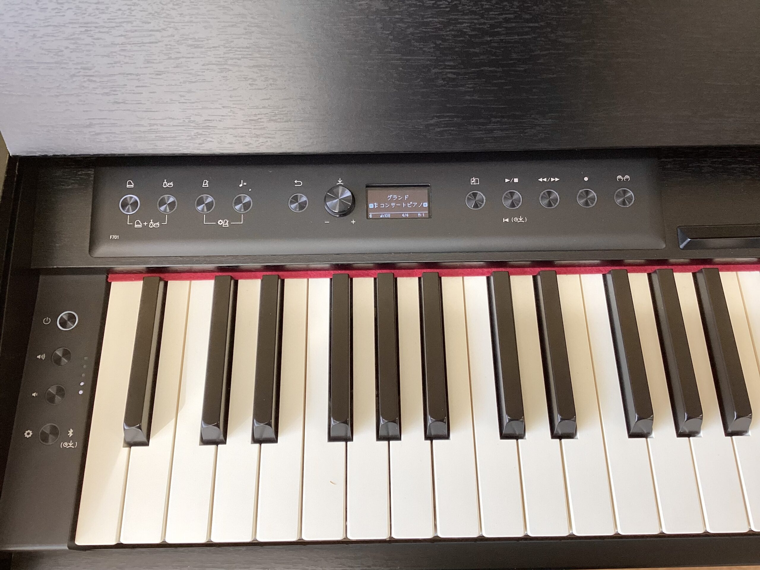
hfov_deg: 58.4
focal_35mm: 31
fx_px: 681
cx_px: 380
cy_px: 285
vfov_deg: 45.4
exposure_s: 1/100
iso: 80
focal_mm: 3.3
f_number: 2.4
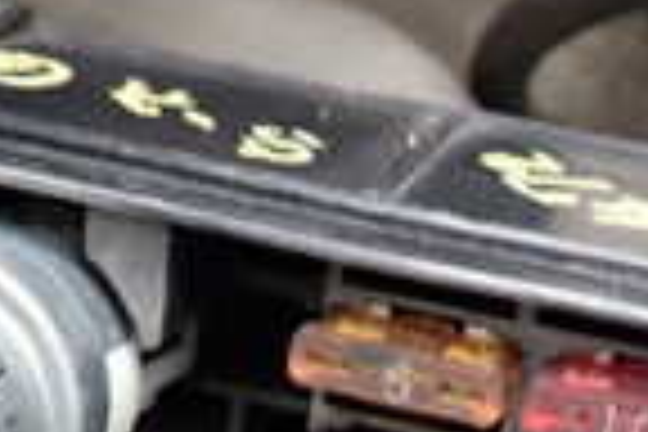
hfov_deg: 18.8
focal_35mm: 108
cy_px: 626
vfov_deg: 12.2
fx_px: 1944
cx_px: 504
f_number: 2
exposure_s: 1/30
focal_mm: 4.5
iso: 320
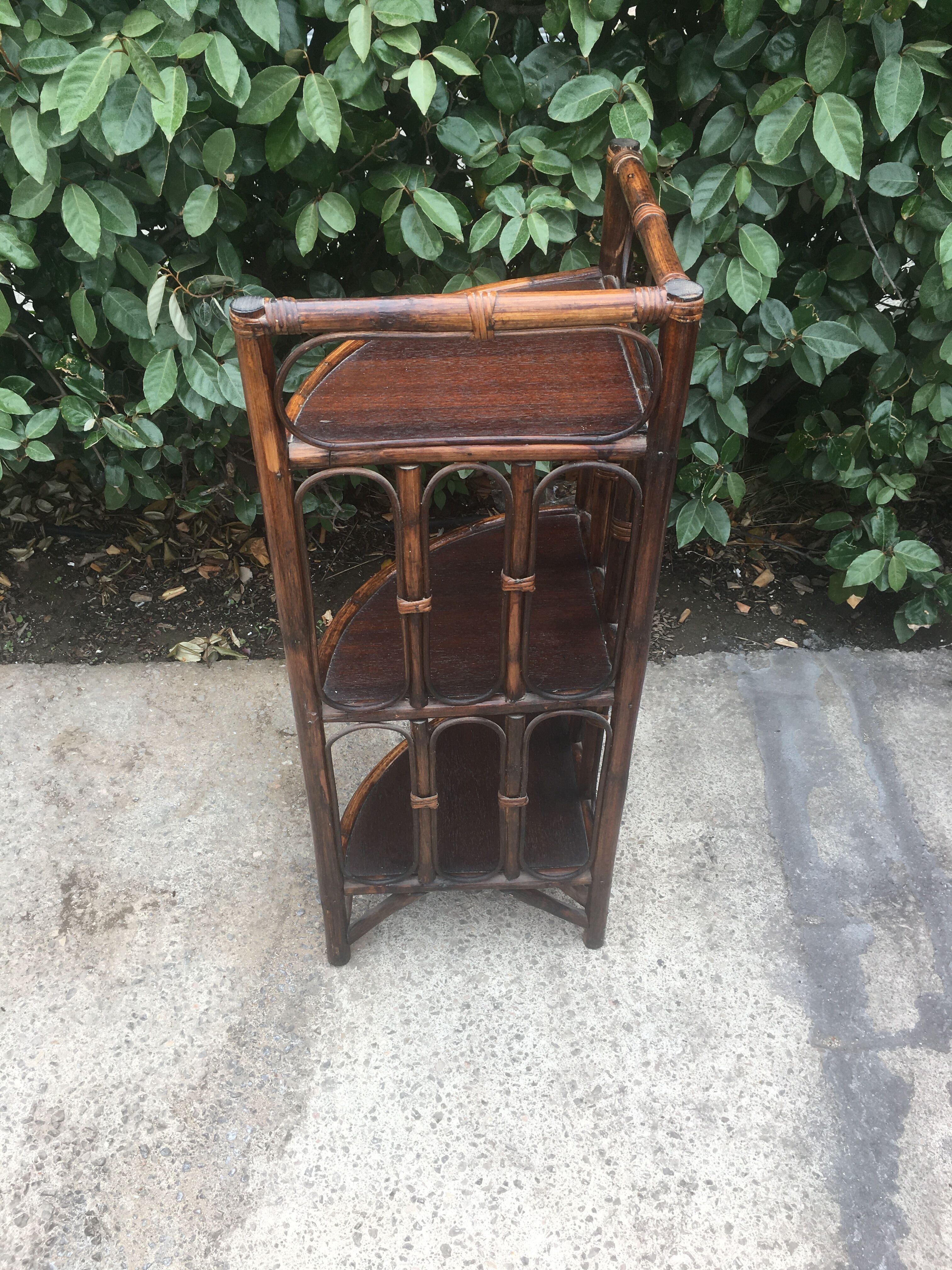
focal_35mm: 29
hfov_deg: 48.2
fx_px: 1063
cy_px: 635
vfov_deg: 61.7
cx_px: 476
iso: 25
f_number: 2.2
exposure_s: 1/221
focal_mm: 4.15
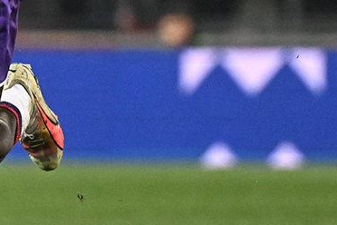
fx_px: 9669
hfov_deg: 2.0
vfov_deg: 1.3
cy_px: 0
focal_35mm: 1033
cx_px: -184
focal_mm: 320
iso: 5000
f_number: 4
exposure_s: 1/1600
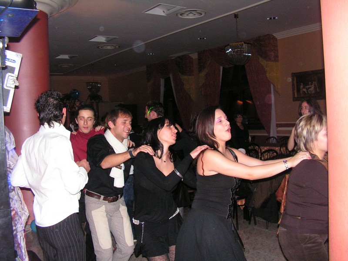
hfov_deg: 51.4
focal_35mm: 36
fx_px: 362
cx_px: 174
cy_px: 130
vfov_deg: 39.7
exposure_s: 1/40
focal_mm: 6
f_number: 3.2
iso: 200
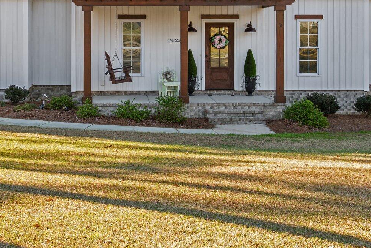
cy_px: 18
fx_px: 691
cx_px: 112
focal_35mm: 67
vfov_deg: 19.9
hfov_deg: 29.8
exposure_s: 1/60
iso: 100
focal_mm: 32
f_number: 8
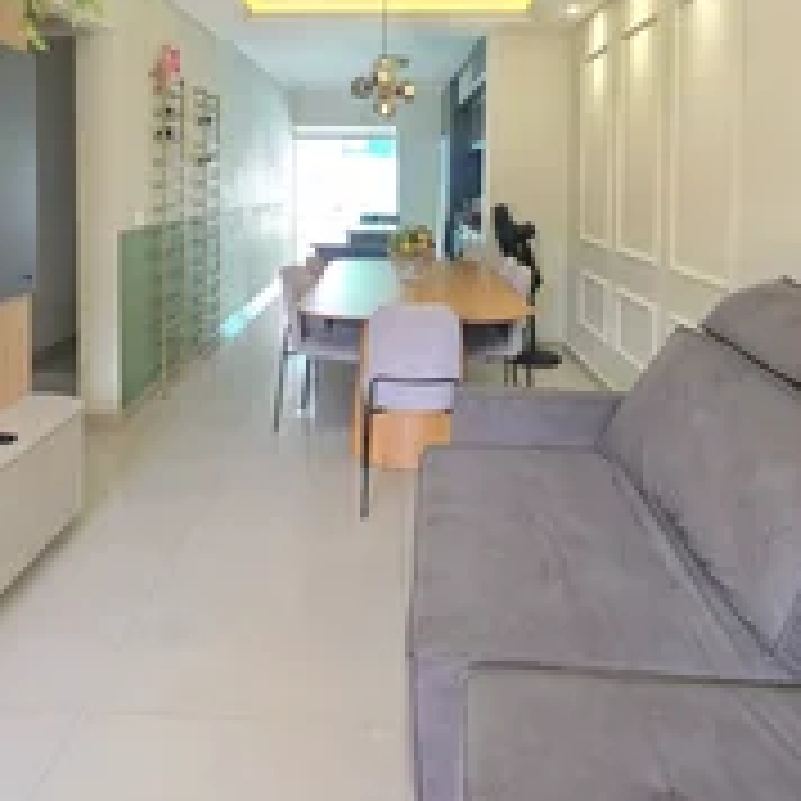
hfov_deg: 62.7
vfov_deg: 59.8
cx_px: 346
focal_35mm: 25
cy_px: 207
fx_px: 654
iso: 40
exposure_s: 1/120
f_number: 1.9
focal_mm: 2.2
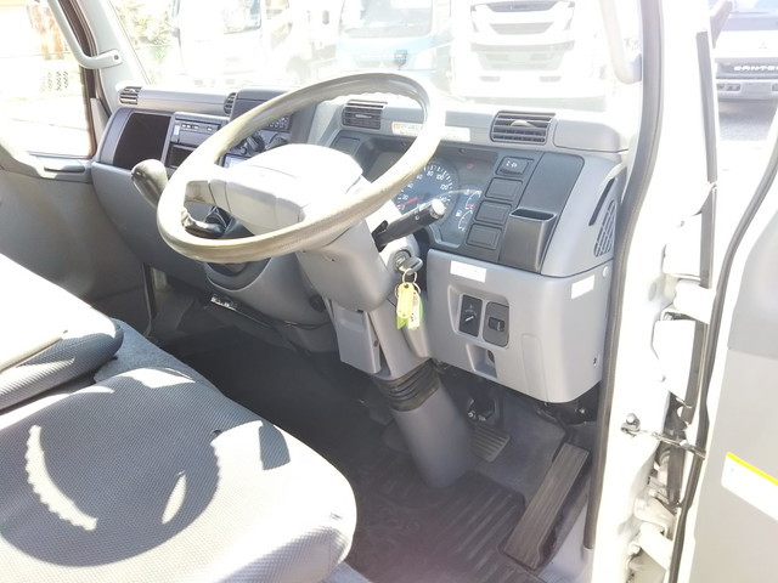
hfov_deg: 60.0
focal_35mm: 30
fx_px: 674
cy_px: 292
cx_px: 389
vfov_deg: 46.8
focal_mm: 4
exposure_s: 1/120
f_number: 2.2
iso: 64
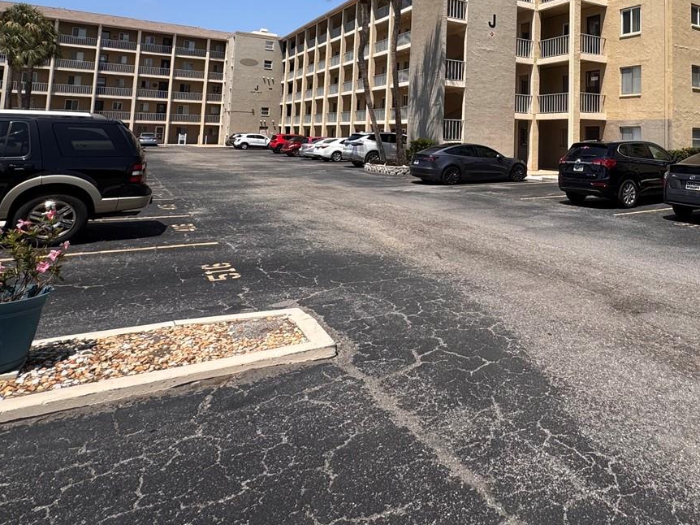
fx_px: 526
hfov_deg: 63.9
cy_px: 91
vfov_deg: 49.3
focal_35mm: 26
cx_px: 513
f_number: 2.2
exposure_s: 1/1927
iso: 50
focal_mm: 2.22
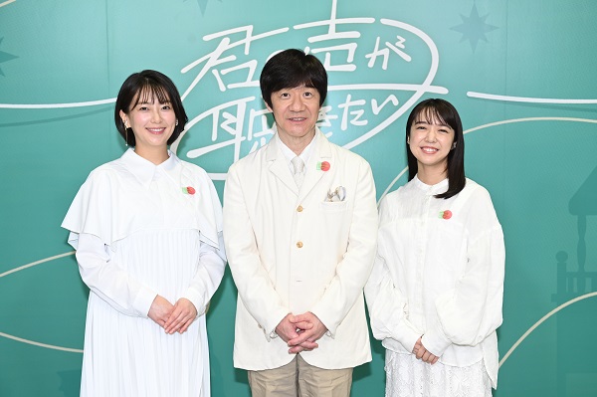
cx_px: 298
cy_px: 198
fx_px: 862
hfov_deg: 38.2
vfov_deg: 25.9
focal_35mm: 52
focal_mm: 52
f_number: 5.6
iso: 1250
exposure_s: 1/160
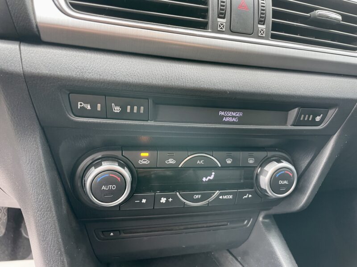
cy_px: 134
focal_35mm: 26
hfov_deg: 67.3
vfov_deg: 53.1
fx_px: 268
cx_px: 178
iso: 125
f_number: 1.6
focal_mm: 4.2
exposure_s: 1/89
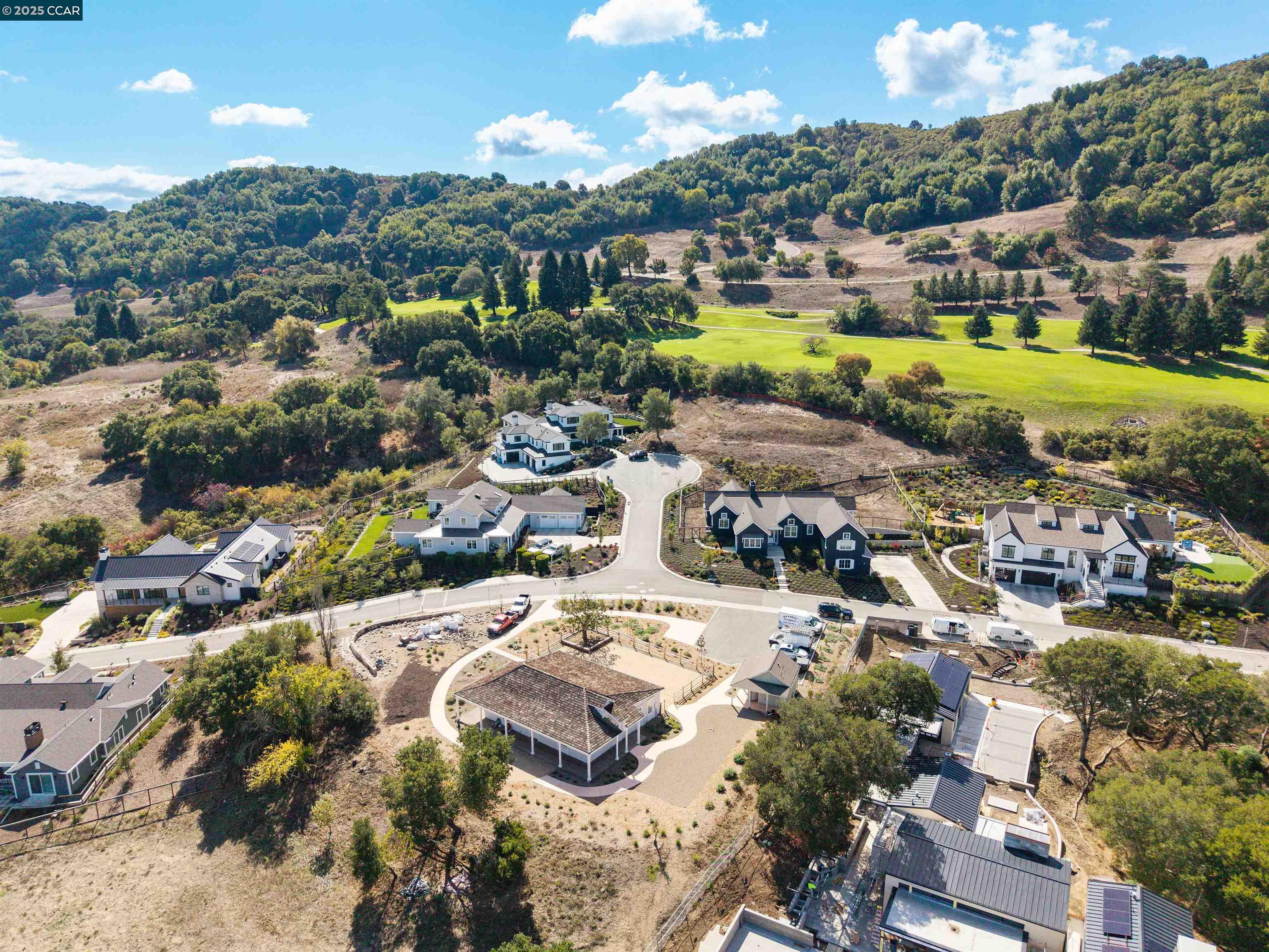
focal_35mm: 24
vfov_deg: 56.8
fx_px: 880
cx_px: 634
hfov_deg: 71.6
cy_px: 476
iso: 200
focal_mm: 8.7
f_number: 1.8
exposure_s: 1/640
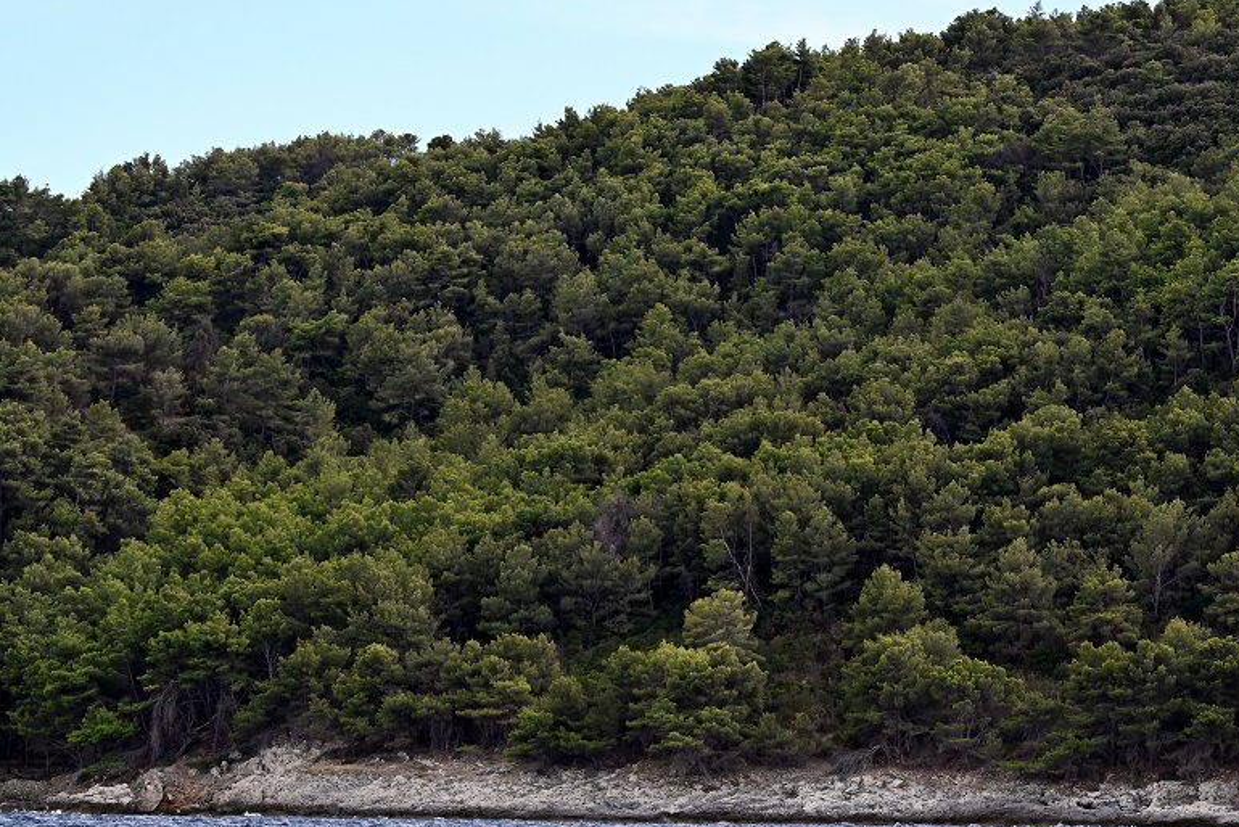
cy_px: 409
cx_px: 761
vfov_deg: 7.3
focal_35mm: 189
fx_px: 6507
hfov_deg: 10.9
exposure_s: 1/500
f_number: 5
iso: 200
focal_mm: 112
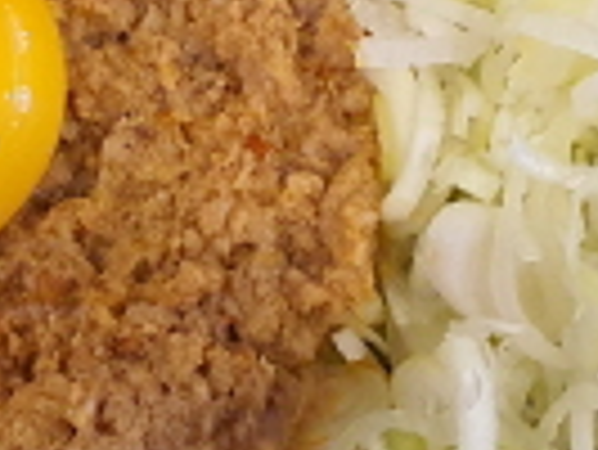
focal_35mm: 117
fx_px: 2023
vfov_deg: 12.7
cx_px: 184
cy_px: 194
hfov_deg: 16.8
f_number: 2.4
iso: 640
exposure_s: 1/40
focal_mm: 4.3
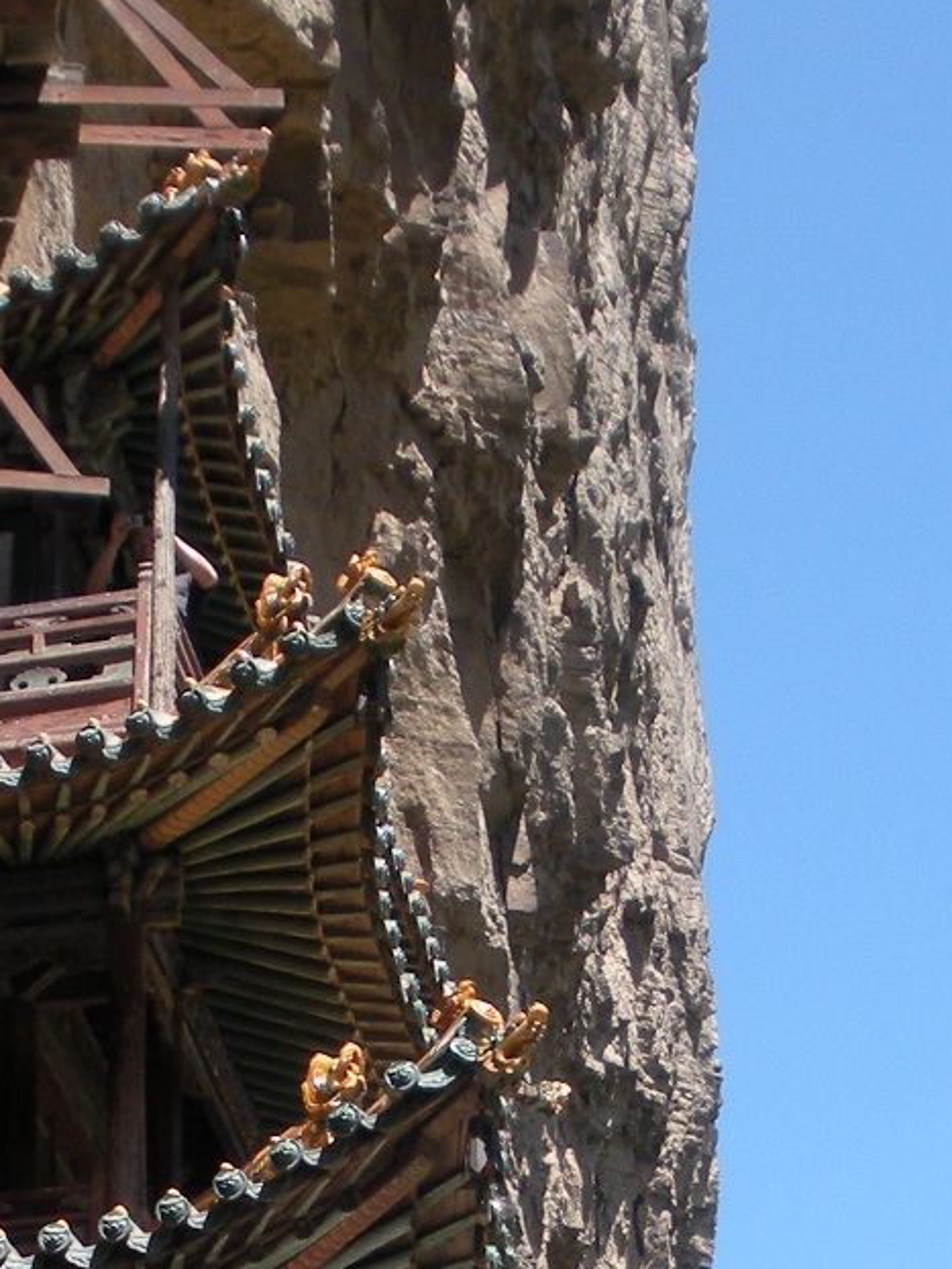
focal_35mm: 108
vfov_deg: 17.1
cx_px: 302
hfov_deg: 13.7
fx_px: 3958
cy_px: 1638
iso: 64
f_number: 3.5
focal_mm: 6.3
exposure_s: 1/277
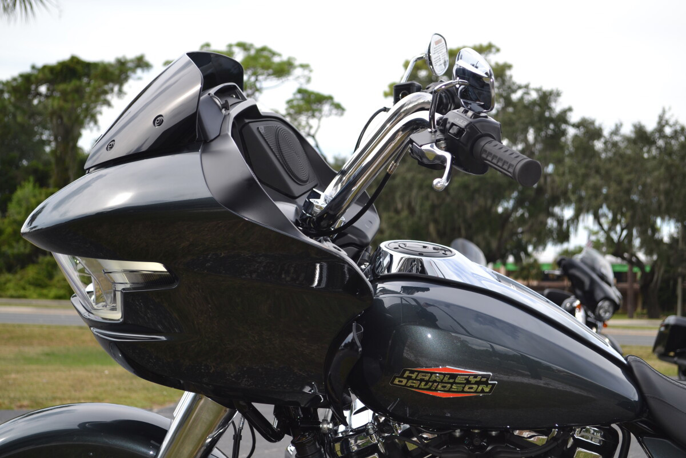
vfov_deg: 20.6
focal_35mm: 66
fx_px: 1258
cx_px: 343
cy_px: 229
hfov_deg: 30.5
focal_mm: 44
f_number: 5.6
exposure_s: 1/200
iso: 100
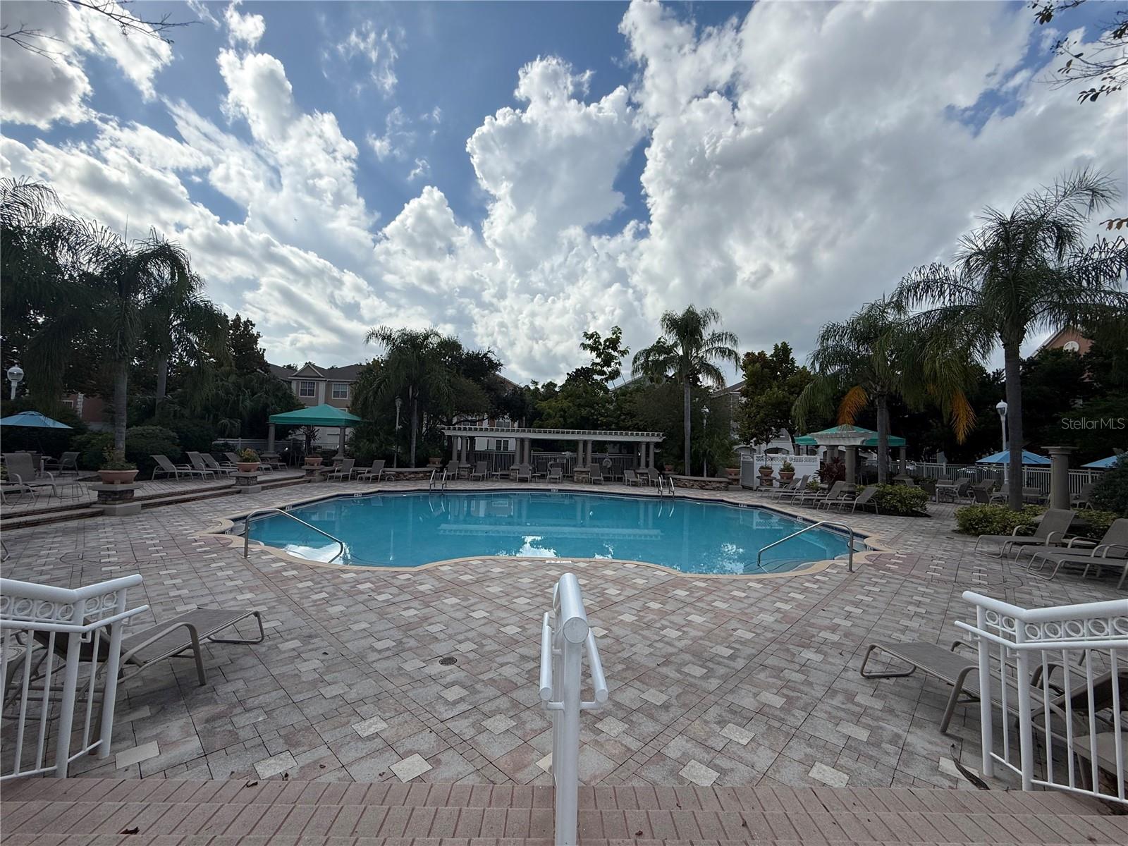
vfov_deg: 85.7
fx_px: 456
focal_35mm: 14
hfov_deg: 102.1
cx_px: 564
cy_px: 423
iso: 50
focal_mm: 2.22
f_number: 2.2
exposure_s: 1/4149
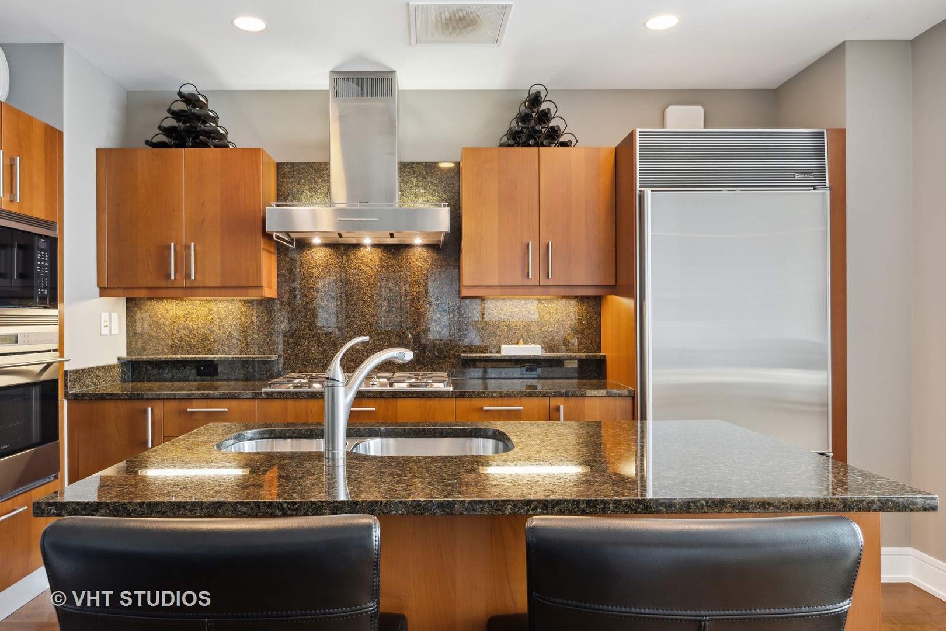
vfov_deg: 56.1
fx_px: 591
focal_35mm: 22
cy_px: 316
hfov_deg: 77.3
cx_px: 473
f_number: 9.5
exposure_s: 1/6
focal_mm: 22.5
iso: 200
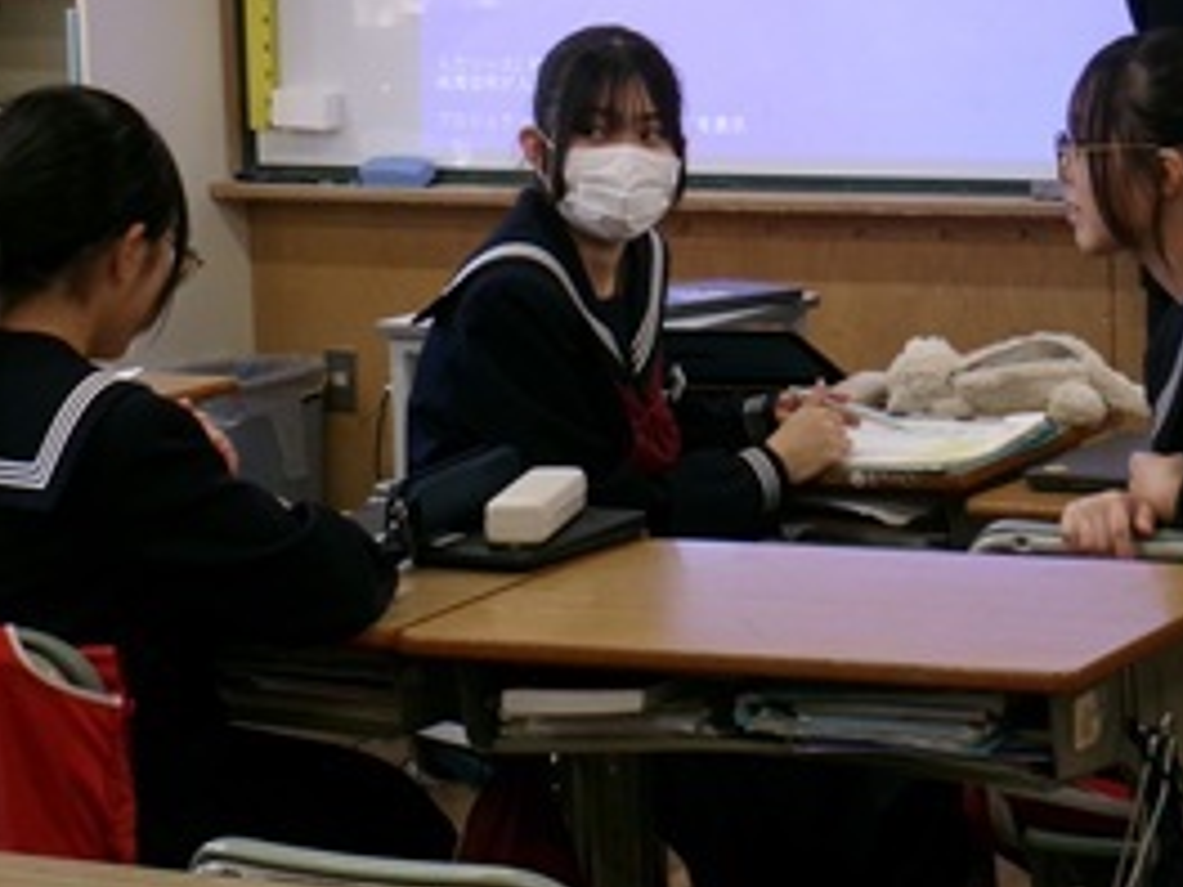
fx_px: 4853
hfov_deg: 13.8
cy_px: 116
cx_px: 896
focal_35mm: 142
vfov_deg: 10.4
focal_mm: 14
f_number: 5.4
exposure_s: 1/34
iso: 205
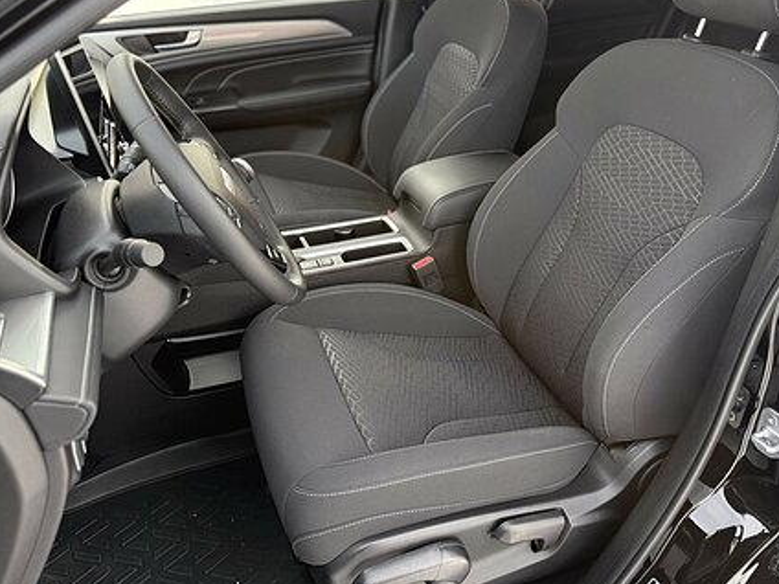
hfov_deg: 58.3
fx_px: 698
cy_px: 223
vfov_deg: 45.1
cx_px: 410
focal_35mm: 31
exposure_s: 1/227
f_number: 1.78
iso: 200
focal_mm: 6.76
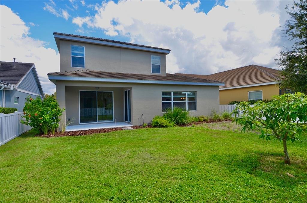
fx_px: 306
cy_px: 102
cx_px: 154
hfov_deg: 53.2
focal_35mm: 36
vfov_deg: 36.7
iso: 140
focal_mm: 24
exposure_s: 1/250
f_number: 8
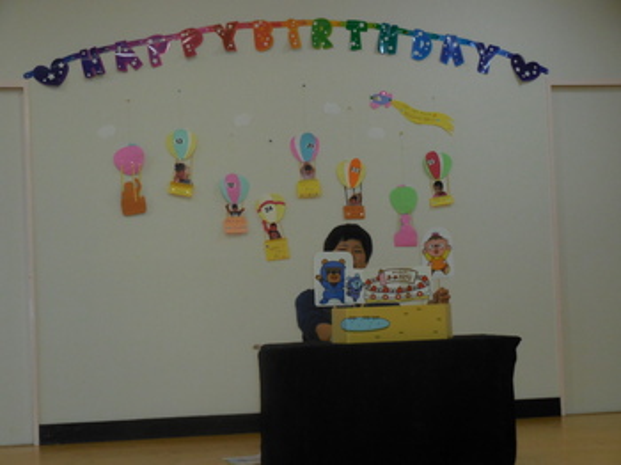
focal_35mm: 81
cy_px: 232
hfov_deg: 24.1
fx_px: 1452
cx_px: 310
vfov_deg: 18.2
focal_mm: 14.5
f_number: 4.9
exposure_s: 1/60
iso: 400
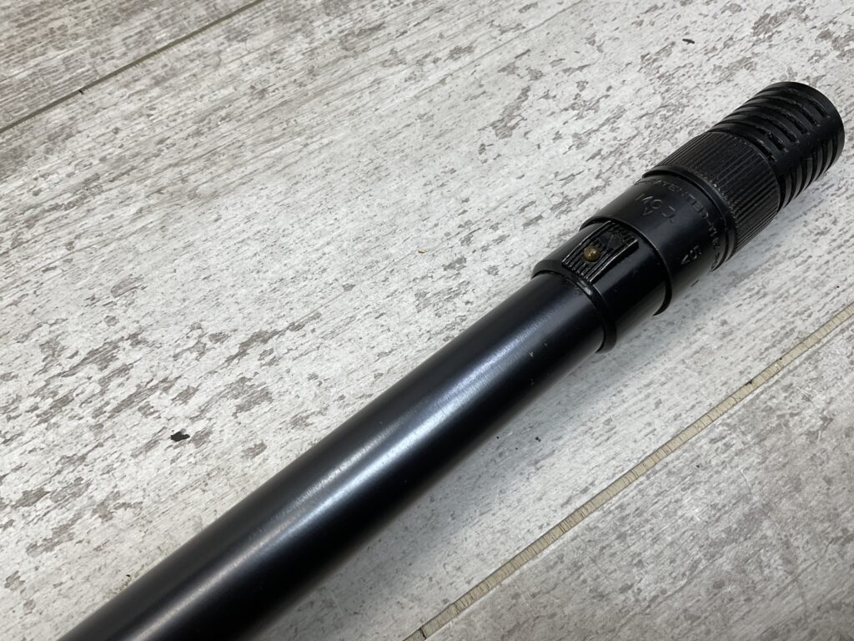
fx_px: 715
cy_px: 320
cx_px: 427
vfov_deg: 48.2
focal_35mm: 29
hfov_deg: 61.7
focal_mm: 3
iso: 16
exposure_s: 1/176
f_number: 1.8
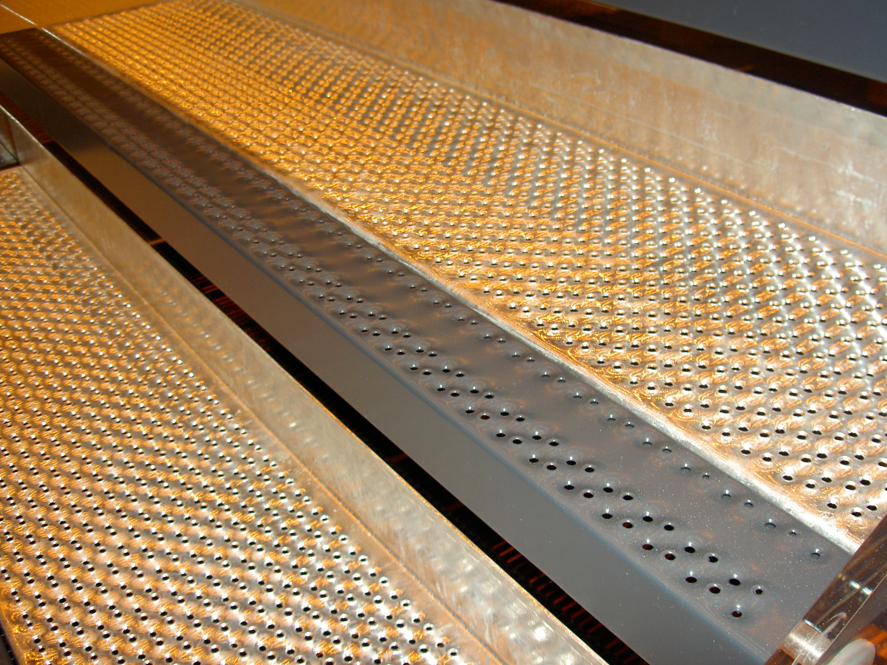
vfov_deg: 36.8
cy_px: 332
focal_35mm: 39
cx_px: 444
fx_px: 999
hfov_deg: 47.9
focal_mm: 8
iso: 100
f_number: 2.8
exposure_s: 1/60
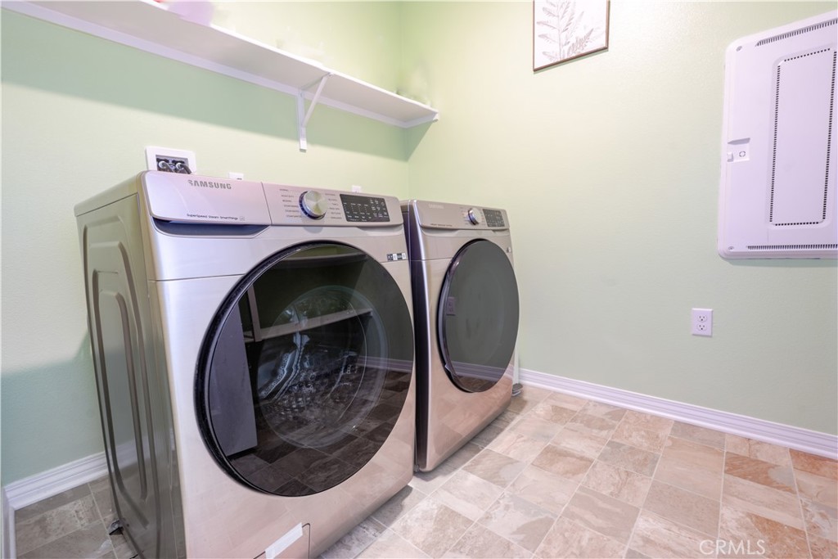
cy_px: 280
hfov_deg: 96.7
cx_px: 419
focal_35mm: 16
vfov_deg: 73.8
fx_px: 372
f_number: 8
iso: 320
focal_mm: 16
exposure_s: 1/13
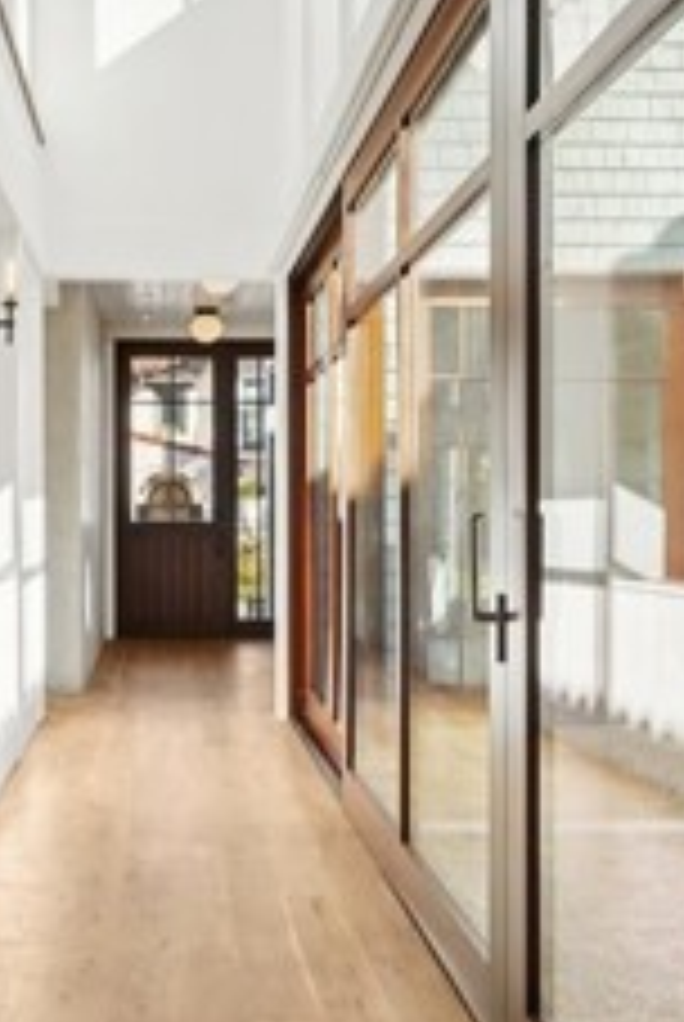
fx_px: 1279
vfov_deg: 43.5
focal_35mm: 45
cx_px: 166
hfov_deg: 29.5
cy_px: 558
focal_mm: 16
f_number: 8
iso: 400
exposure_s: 1/160
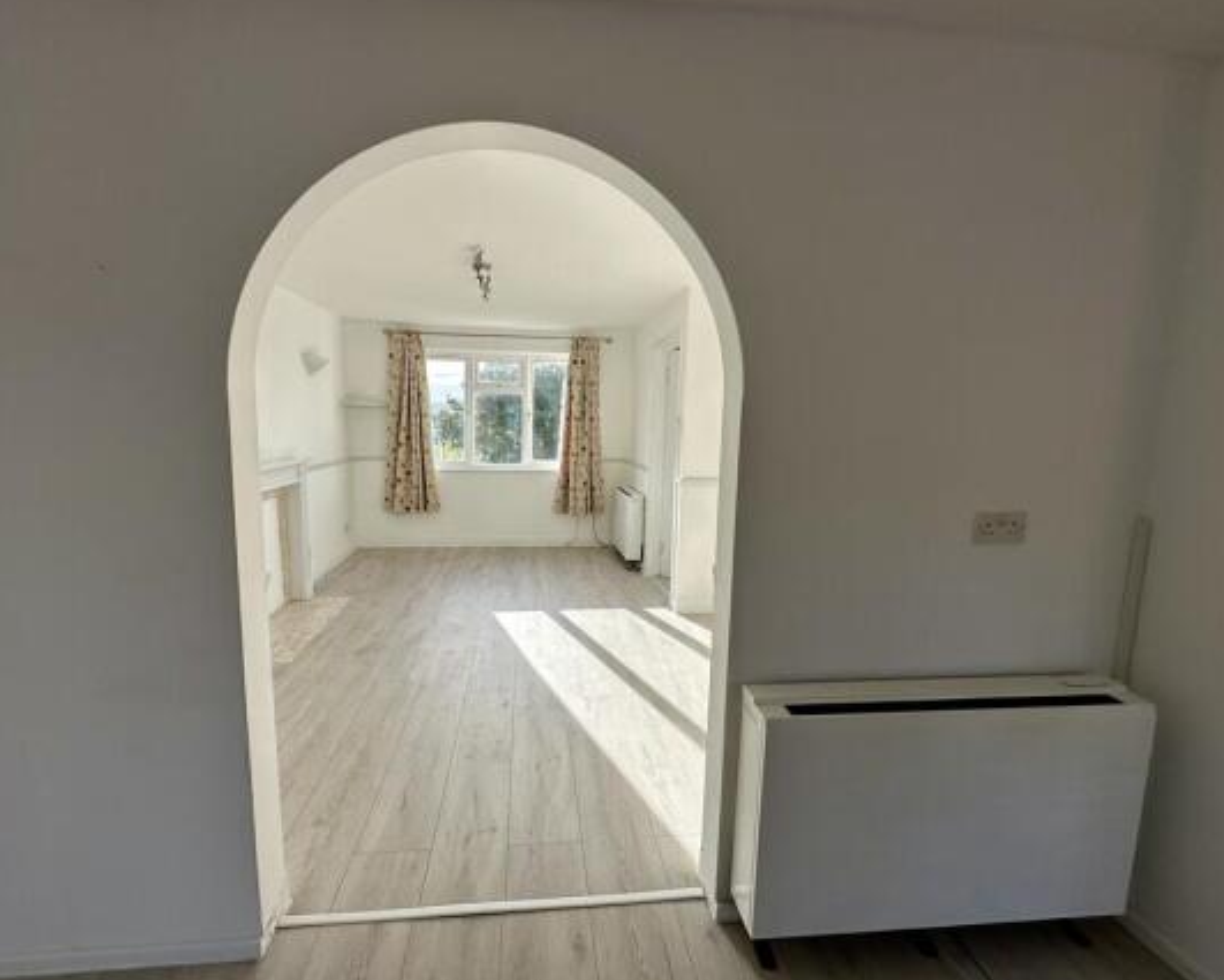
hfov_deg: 96.7
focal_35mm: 15
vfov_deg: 84.1
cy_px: 488
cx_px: 577
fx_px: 543
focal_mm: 2.22
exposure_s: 1/485
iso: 40
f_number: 2.2
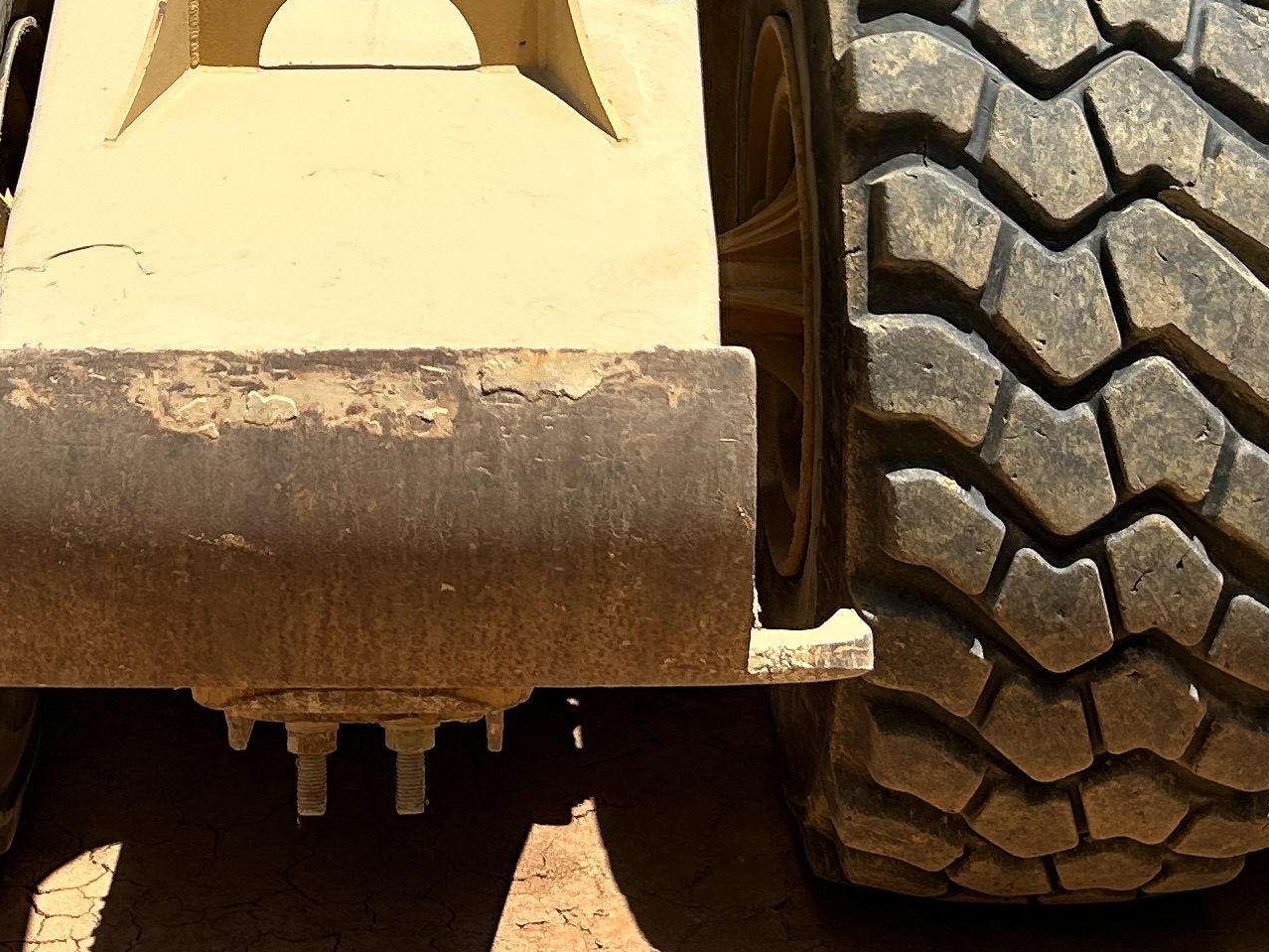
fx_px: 3007
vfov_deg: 17.1
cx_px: 438
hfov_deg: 23.7
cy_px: -209
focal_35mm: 82
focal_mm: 5.7
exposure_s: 1/5587
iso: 50
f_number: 1.5
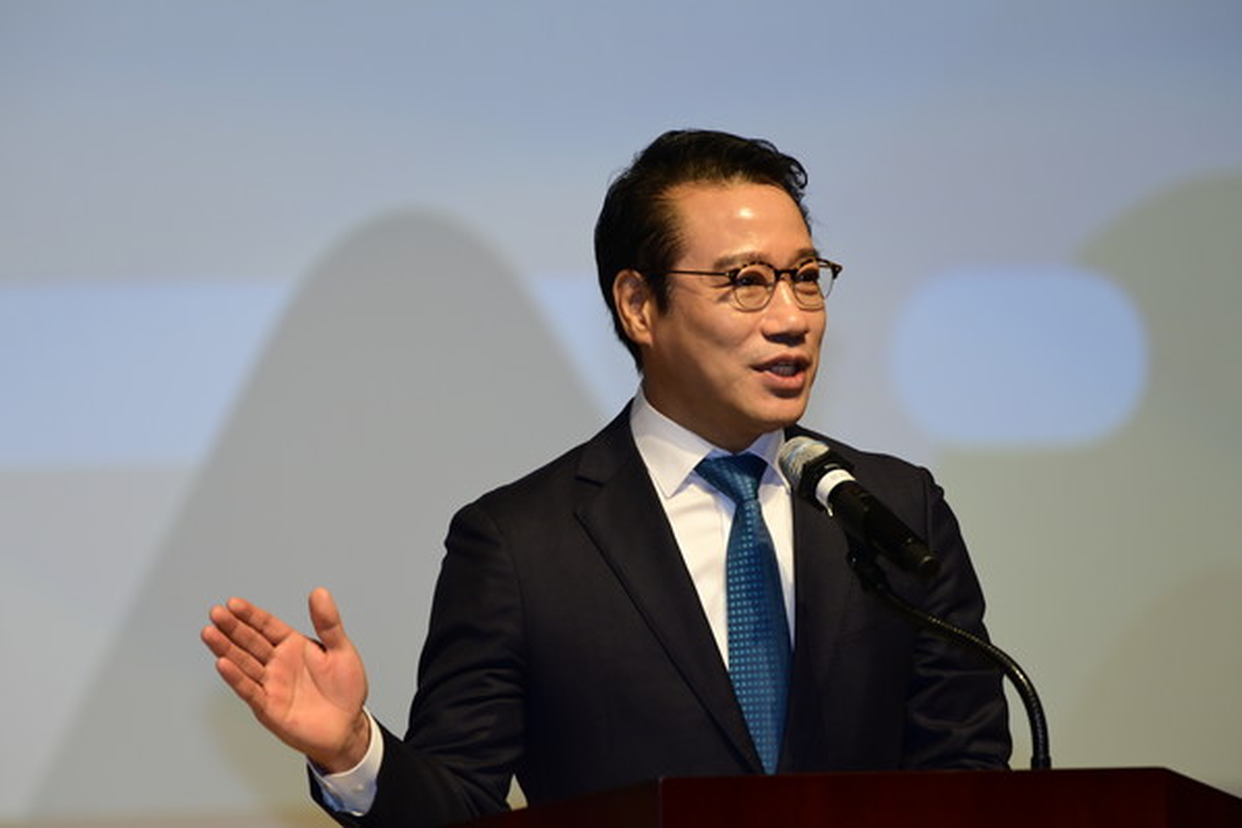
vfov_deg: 3.0
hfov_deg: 4.5
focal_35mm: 460
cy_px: 414
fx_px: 15869
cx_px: 621
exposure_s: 1/250
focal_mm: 460
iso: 1600
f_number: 5.6
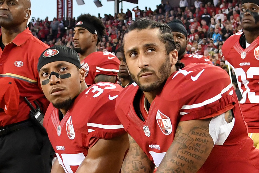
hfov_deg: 21.7
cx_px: 149
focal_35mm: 94
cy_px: 219
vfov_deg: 14.0
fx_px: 676
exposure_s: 1/640
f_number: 4.5
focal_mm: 24
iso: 1600
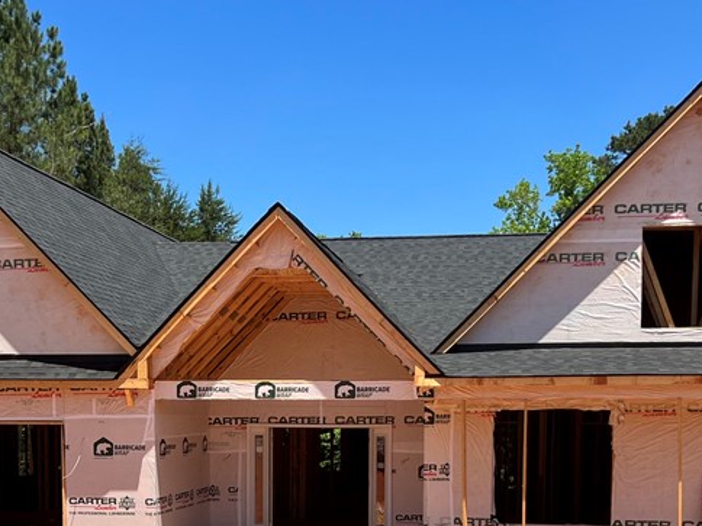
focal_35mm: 55
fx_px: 1115
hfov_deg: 34.9
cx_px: 326
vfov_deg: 25.6
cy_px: 484
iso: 50
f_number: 1.5
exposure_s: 1/3968
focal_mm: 5.7
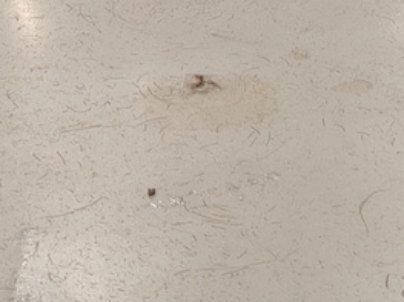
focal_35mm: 197
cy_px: -520
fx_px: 2298
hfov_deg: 10.0
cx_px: 301
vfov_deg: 6.9
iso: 100
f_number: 1.6
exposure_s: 1/100
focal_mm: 5.4
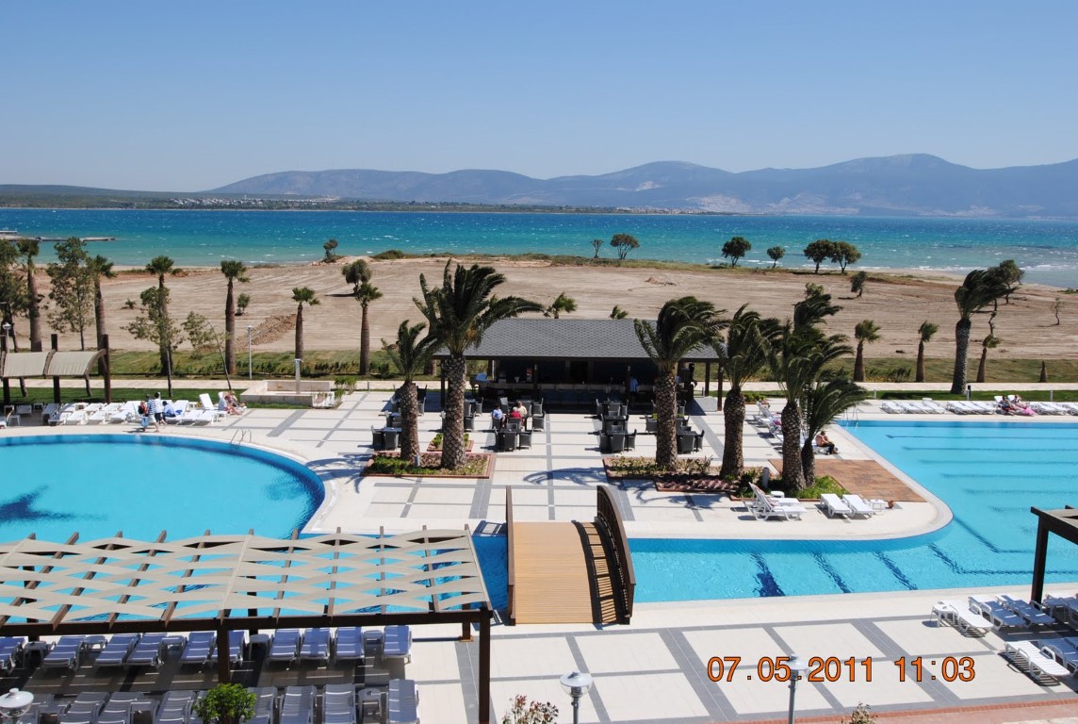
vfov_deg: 37.0
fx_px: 1080
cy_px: 362
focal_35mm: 36
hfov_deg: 53.0
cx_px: 539
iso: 100
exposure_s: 1/320
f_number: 9
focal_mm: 24
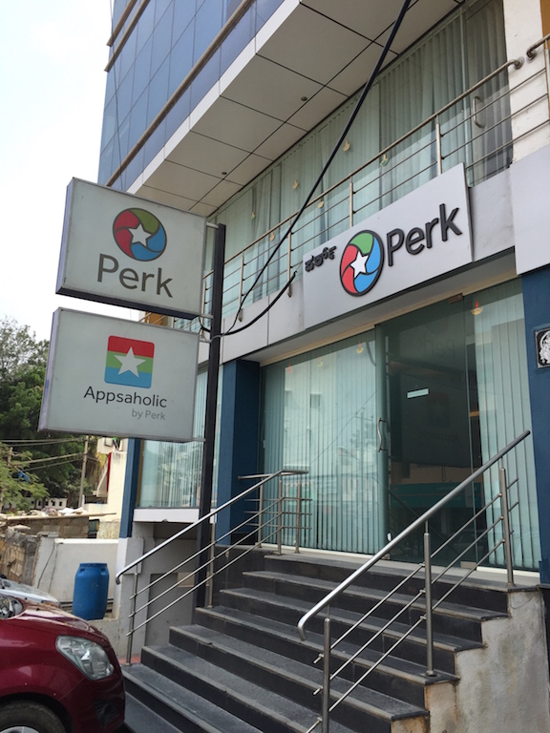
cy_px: 366
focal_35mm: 29
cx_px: 275
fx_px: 614
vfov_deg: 61.7
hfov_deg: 48.2
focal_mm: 4.15
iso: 32
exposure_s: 1/1319
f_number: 2.2
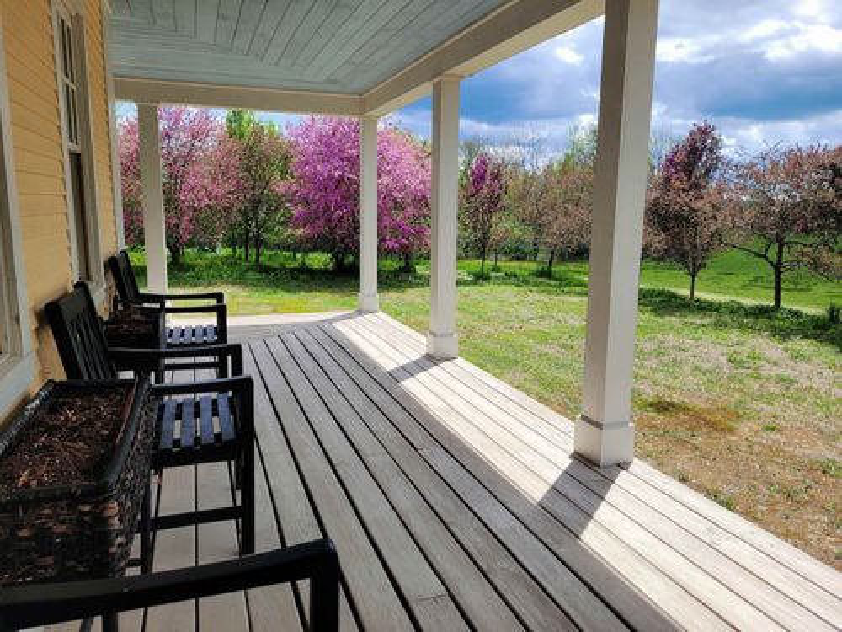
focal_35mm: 26
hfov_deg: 67.3
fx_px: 632
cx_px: 421
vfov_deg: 53.1
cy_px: 316
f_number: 1.8
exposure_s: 1/2500
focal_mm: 5.4
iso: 40
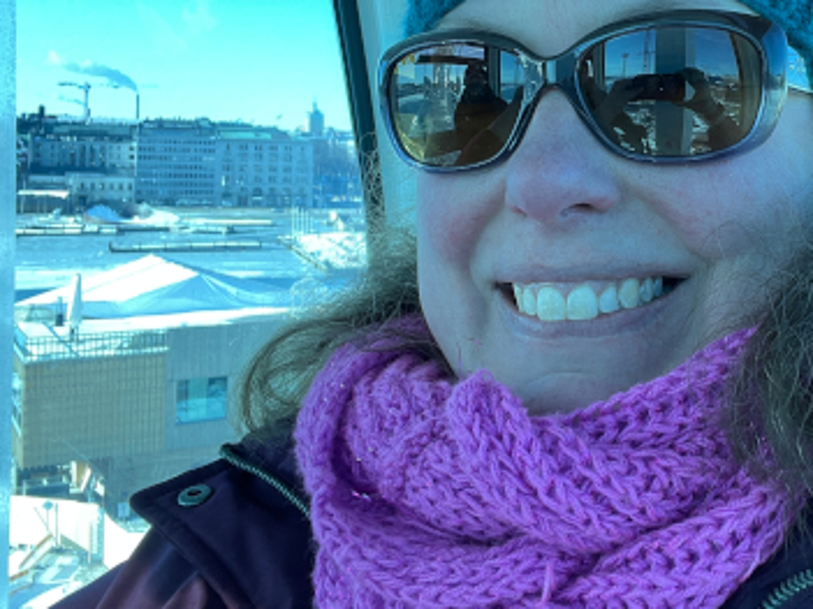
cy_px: 176
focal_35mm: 44
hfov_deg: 41.3
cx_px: 637
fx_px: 1033
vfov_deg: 32.4
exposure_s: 1/121
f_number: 2.2
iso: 40
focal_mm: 2.71
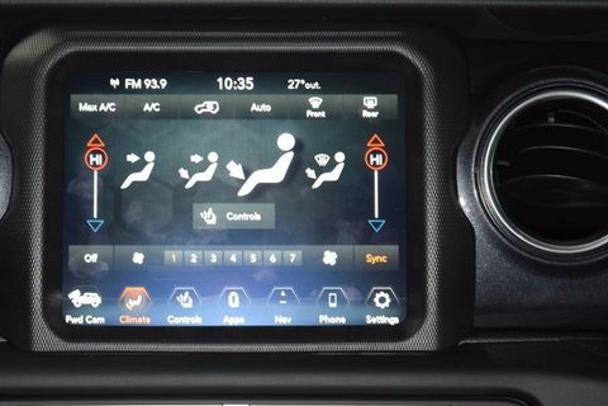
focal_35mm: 140
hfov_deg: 14.6
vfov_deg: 9.8
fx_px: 2364
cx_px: 242
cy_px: 188
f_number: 4.5
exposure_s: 1/60
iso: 1400
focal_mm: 70
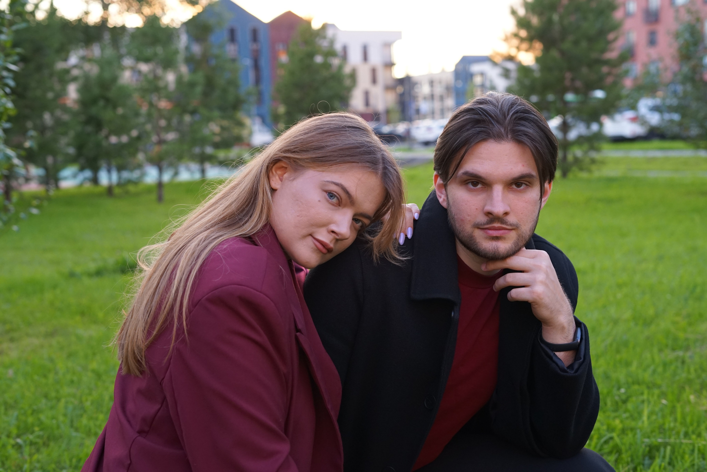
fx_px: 982
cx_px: 354
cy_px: 236
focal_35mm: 50
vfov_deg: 27.0
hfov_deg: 39.6
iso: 1250
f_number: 4
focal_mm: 50
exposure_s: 1/160
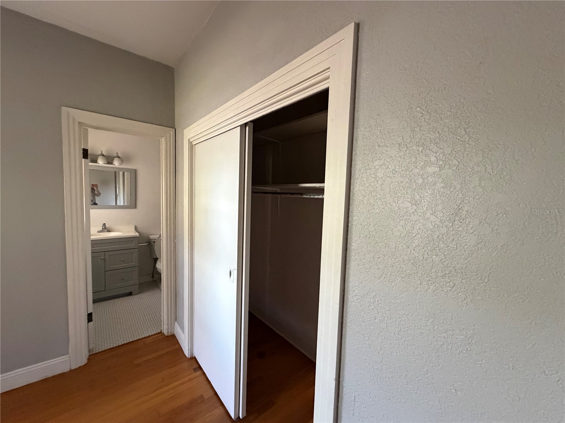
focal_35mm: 14
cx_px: 282
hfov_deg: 102.1
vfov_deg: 85.7
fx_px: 229
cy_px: 212
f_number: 2.2
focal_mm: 2.22
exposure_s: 1/60
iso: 800
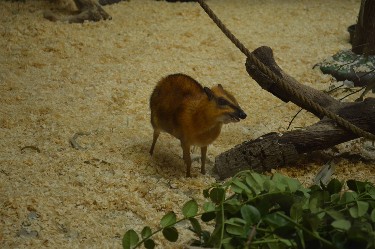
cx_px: 188
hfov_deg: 24.7
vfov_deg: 16.5
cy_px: 124
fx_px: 858
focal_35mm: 82
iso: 800
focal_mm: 55
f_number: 5.6
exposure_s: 1/50
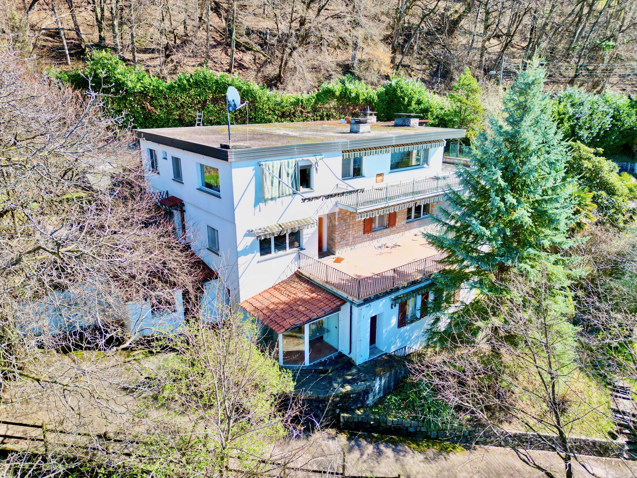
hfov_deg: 71.6
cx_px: 318
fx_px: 442
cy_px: 239
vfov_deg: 56.8
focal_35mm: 24
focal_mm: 6.72
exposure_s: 1/1000
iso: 200
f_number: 1.7
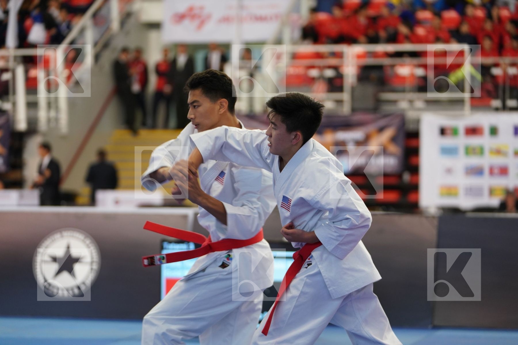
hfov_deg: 16.8
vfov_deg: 11.2
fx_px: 1755
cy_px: 172
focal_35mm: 122
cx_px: 259
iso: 1600
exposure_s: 1/500
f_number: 2.8
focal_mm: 122
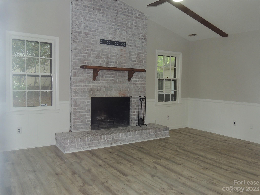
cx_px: 130
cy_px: 98
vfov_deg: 46.8
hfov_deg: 60.0
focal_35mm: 30
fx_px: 225
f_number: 3.1
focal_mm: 5.3
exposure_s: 1/30
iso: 200
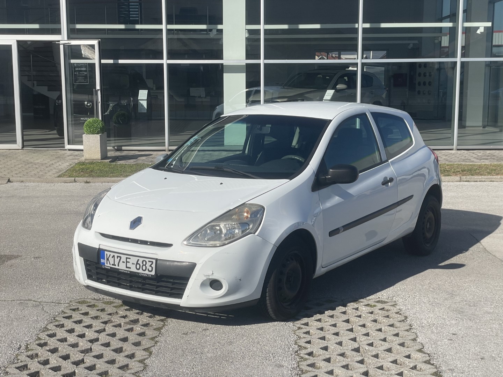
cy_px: 188
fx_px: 756
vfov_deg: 28.0
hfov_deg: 36.8
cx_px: 252
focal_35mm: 52
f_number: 2
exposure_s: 1/2398
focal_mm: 6
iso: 25
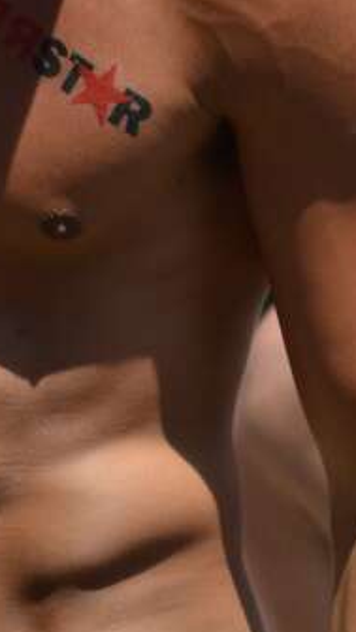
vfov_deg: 1.9
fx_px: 18846
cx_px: -5
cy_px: 314
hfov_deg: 1.1
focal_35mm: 1123
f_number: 5.6
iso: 400
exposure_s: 1/1250
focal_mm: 300
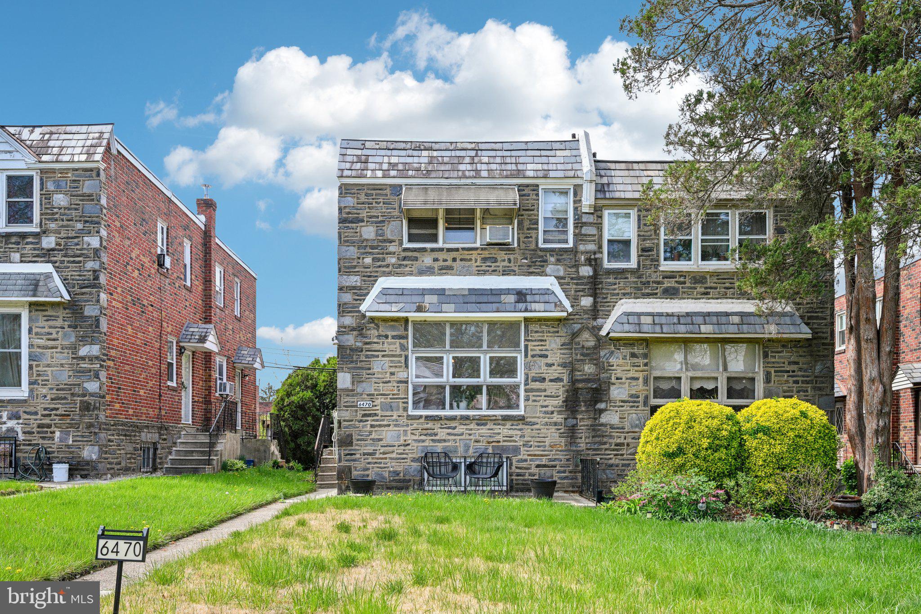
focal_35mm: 30
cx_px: 460
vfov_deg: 43.6
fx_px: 767
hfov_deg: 61.9
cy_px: 307
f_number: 8
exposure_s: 1/800
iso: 800
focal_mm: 30
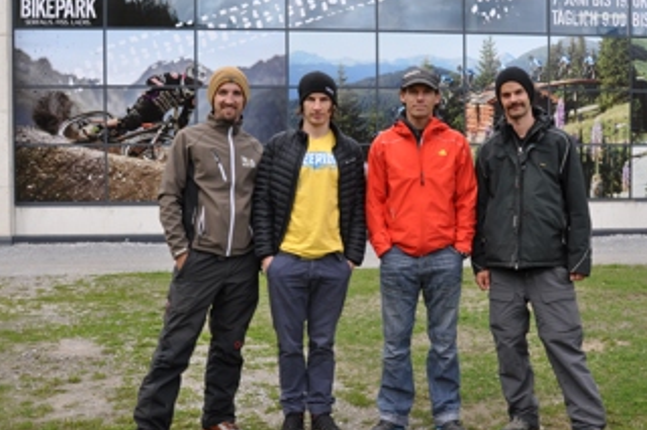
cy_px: 214
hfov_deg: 43.5
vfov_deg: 29.8
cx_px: 376
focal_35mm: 45
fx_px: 808
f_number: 8
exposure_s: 1/250
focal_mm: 24
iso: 200
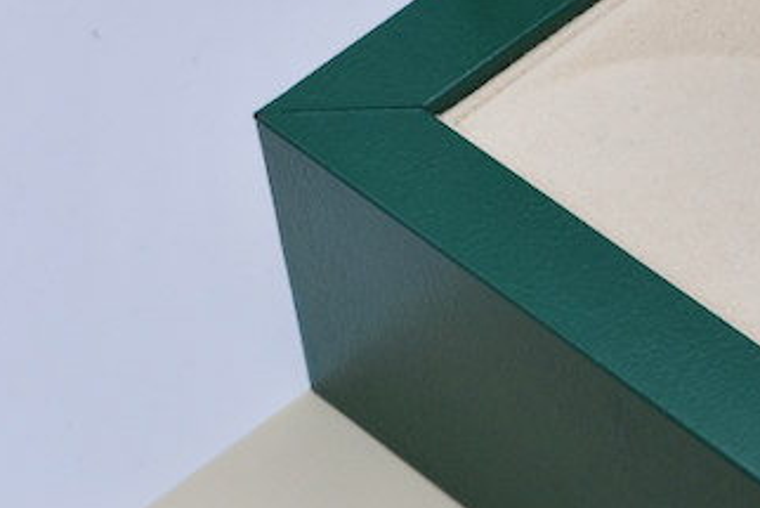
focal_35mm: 191
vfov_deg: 7.1
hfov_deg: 10.6
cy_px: 820
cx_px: 895
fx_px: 4034
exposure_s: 1/125
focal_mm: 32
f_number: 8
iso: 400
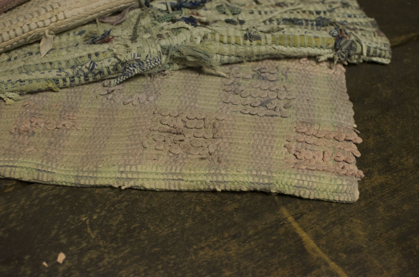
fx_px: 610
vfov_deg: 25.6
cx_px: 210
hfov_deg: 37.9
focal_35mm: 52
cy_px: 138
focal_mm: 35
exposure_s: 1/100
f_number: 3.2
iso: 4000
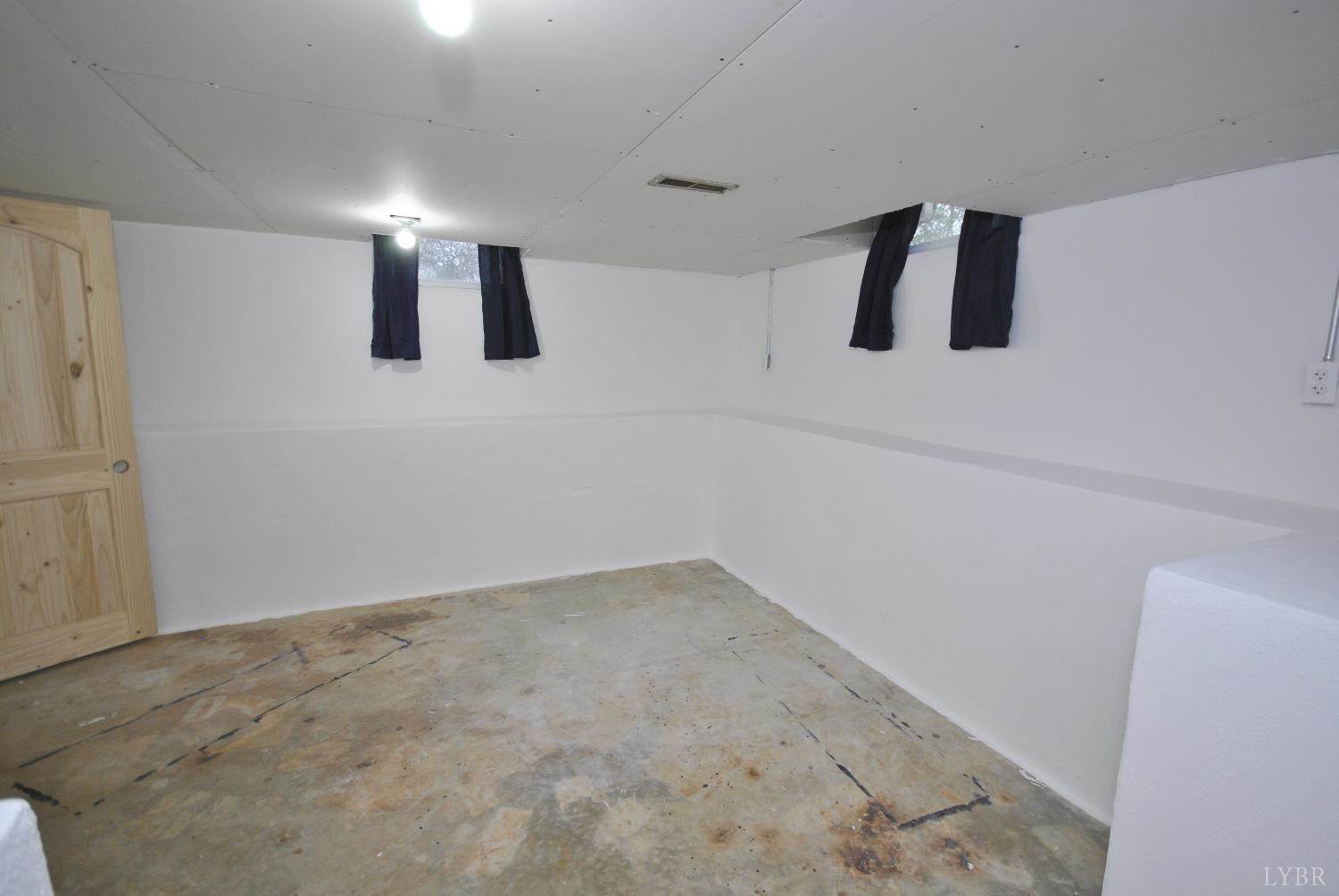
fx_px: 559
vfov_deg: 77.5
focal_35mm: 15
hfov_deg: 100.3
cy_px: 448
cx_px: 670
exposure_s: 1/30
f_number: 4
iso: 220
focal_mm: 10
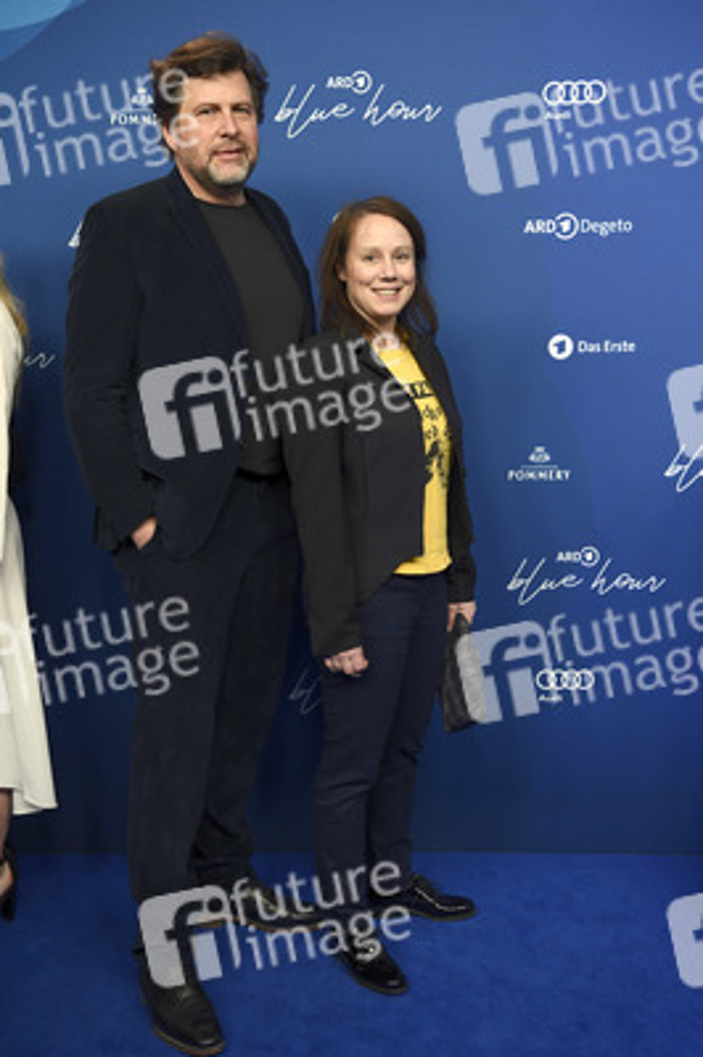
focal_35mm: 44
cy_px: 528
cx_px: 352
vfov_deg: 44.5
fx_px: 1291
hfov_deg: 30.5
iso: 800
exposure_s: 1/250
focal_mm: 44
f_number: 4
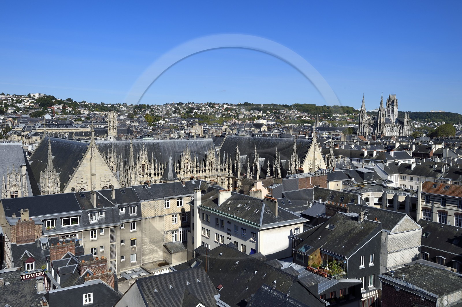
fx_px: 410
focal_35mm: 32
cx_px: 231
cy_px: 154
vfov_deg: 41.0
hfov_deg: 58.8
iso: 200
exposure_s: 1/250
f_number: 16
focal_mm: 32
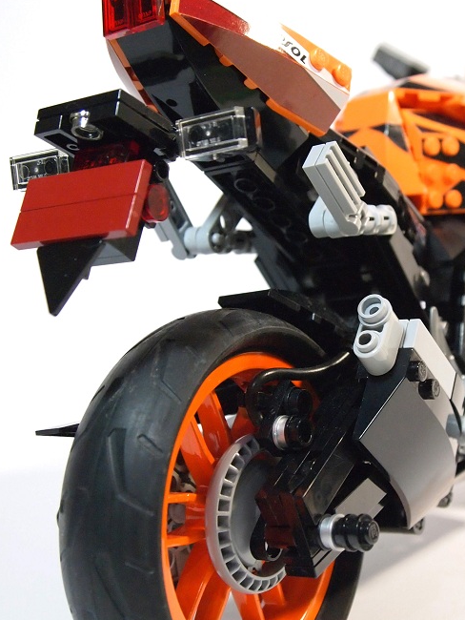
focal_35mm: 63
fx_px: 1128
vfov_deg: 30.7
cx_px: 322
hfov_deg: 23.2
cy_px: 322
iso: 1600
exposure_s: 1/60
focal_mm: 20
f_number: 4.1
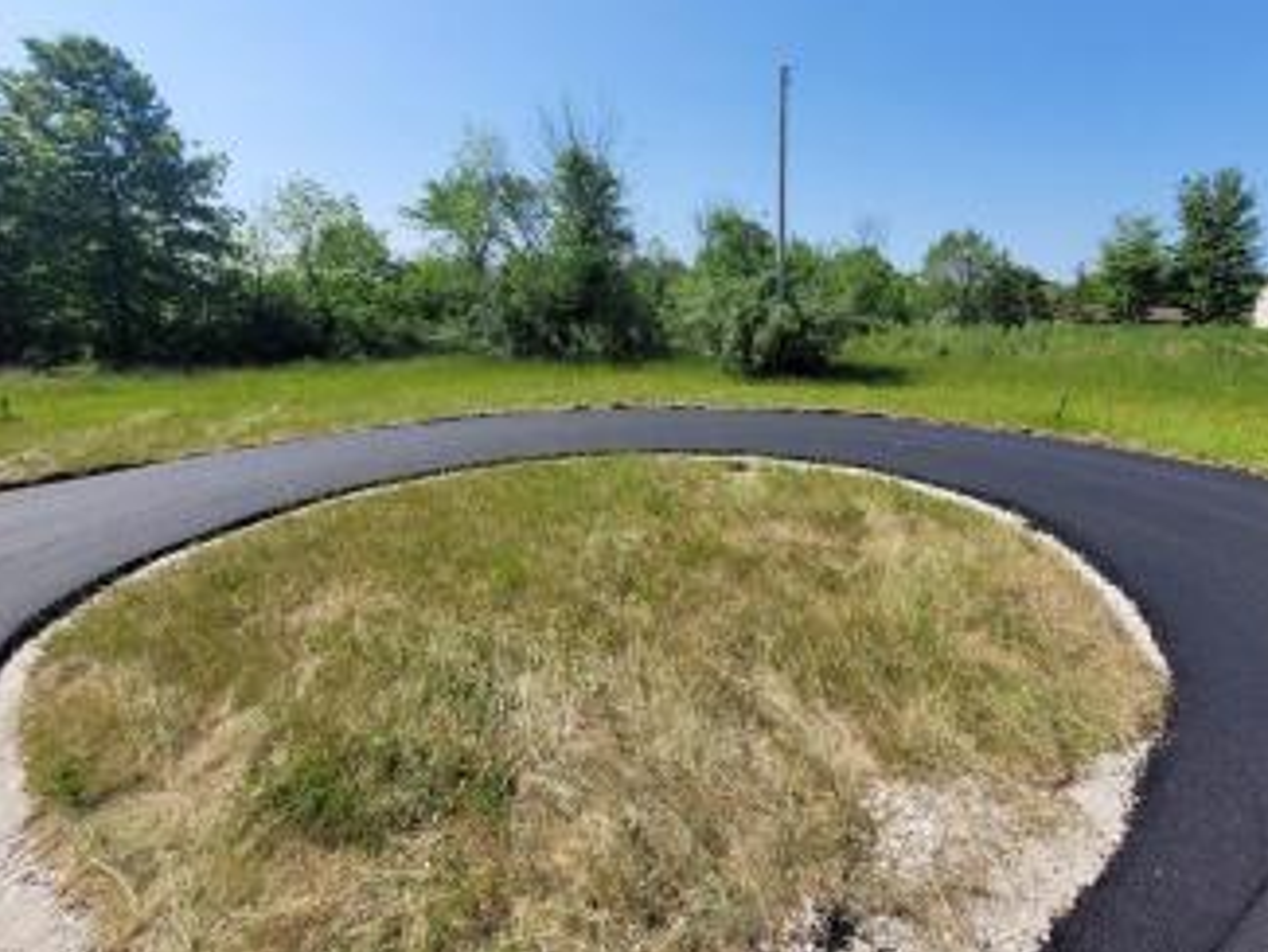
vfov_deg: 77.2
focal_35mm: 16
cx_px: 710
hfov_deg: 94.0
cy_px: 378
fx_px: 586
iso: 40
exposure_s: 1/1505
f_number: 2.2
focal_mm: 1.74
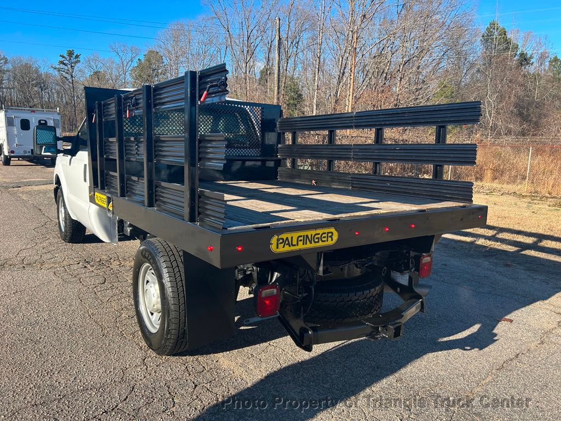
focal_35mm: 26
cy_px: 210
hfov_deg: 67.3
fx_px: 421
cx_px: 280
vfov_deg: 53.1
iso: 50
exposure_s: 1/1511
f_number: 1.5
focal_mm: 5.7
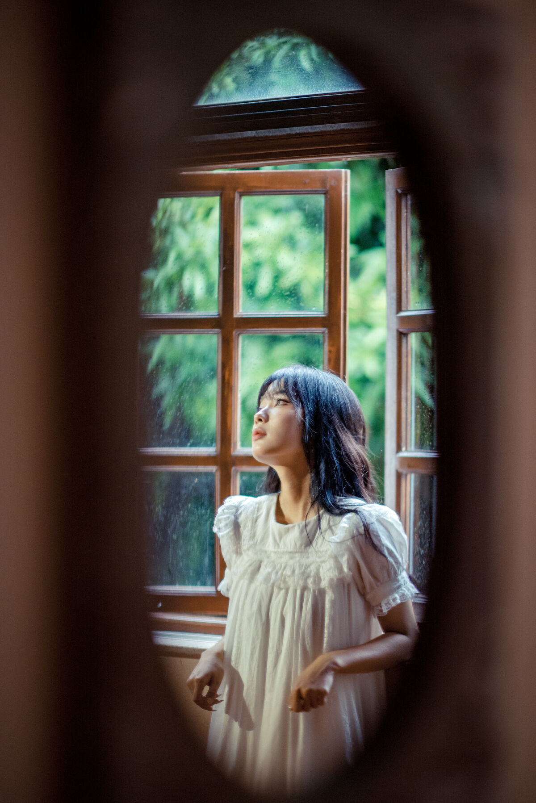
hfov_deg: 16.1
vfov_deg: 23.9
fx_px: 1897
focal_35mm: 85
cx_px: 268
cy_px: 402
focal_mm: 85
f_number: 1.4
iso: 2000
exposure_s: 1/500
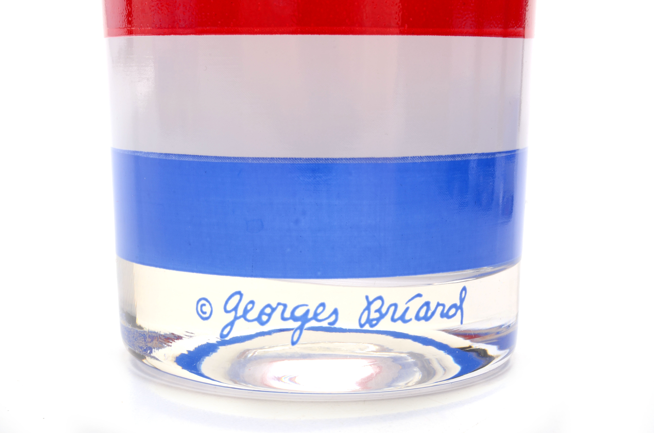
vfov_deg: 16.5
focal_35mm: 82
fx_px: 1496
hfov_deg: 24.7
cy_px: 216
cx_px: 327
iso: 100
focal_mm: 55
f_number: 25
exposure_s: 1/160
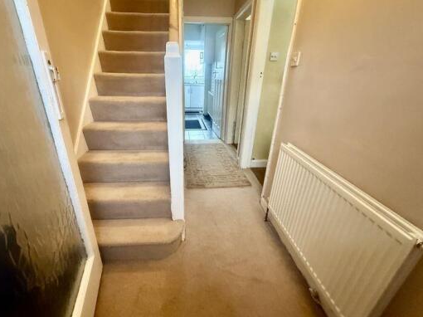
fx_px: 195
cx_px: 194
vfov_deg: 78.0
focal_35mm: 16
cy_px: 154
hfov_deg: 94.3
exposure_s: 1/50
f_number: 2.2
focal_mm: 2.22
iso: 800
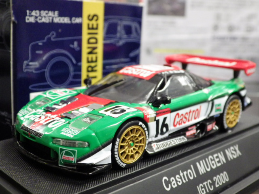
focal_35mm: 50
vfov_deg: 29.1
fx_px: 374
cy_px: 97
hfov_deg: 38.2
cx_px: 130
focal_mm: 9
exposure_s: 1/25
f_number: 3.8
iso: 800
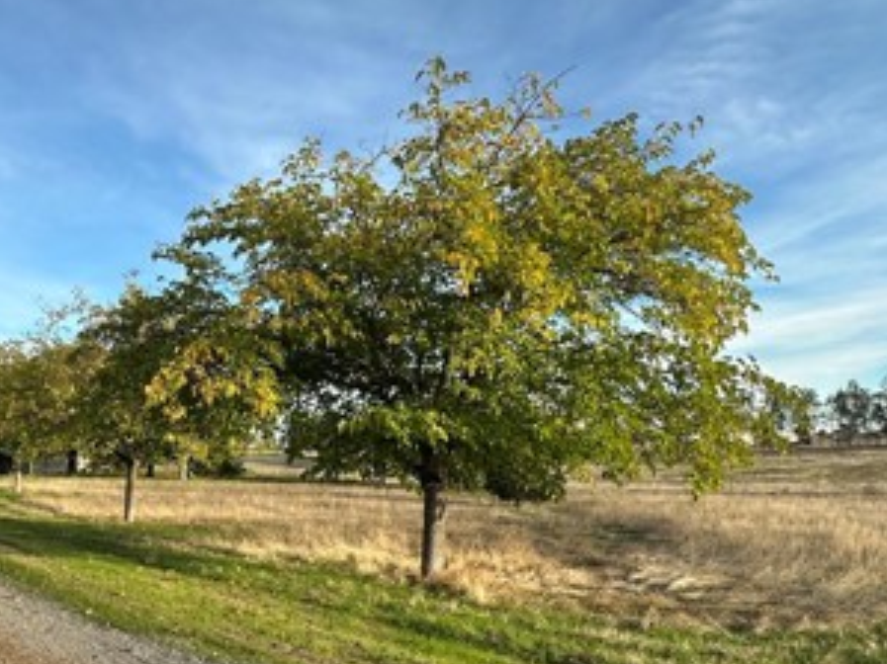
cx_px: 258
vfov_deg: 45.2
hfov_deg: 57.9
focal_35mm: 30
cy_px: 498
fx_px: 768
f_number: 2.2
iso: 40
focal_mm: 2.22
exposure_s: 1/626
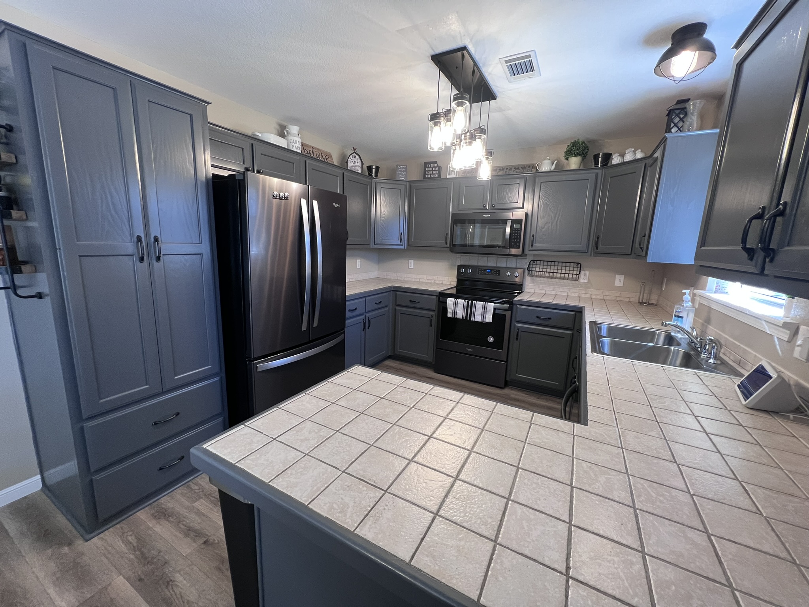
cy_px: 304
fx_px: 304
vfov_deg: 89.9
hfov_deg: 106.2
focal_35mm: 13
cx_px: 404
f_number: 1.8
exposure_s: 1/60
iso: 250
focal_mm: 1.57
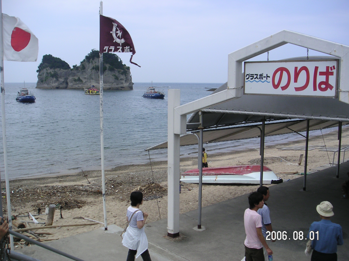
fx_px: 383
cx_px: 174
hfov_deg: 49.0
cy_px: 130
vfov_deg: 37.7
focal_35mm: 38
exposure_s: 1/180
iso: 50
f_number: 6.7
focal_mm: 6
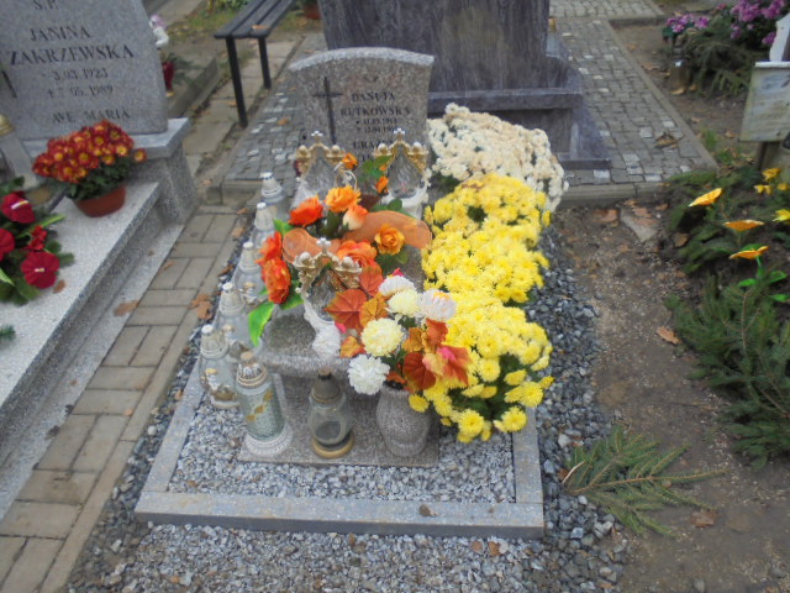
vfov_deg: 48.2
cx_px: 395
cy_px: 296
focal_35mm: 29
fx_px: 662
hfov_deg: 61.7
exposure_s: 1/40
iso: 100
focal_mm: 5.3
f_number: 3.7
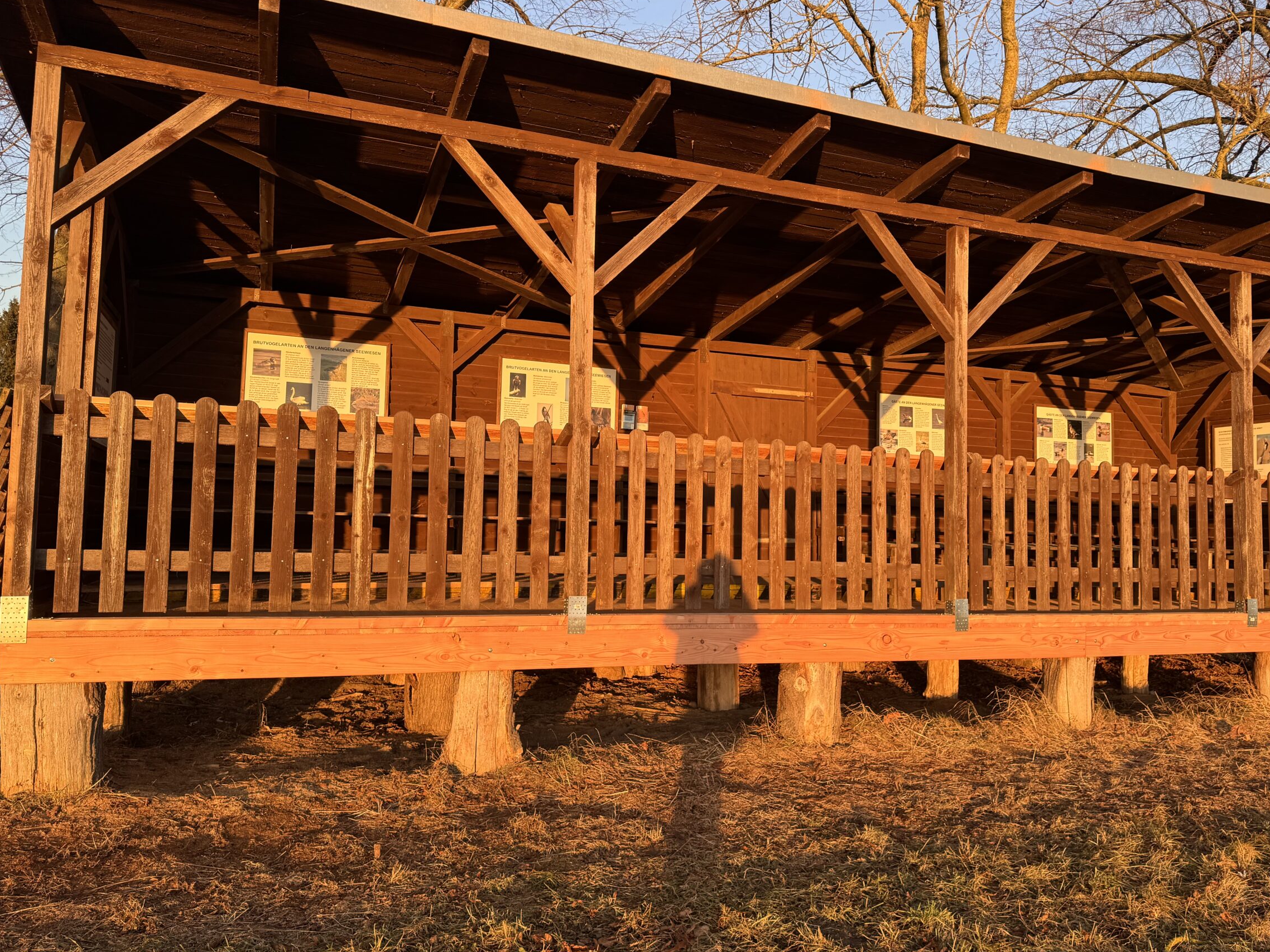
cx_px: 702
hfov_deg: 65.2
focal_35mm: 27
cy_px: 475
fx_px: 991
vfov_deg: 51.4
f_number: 1.78
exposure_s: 1/535
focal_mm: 6.76
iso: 80
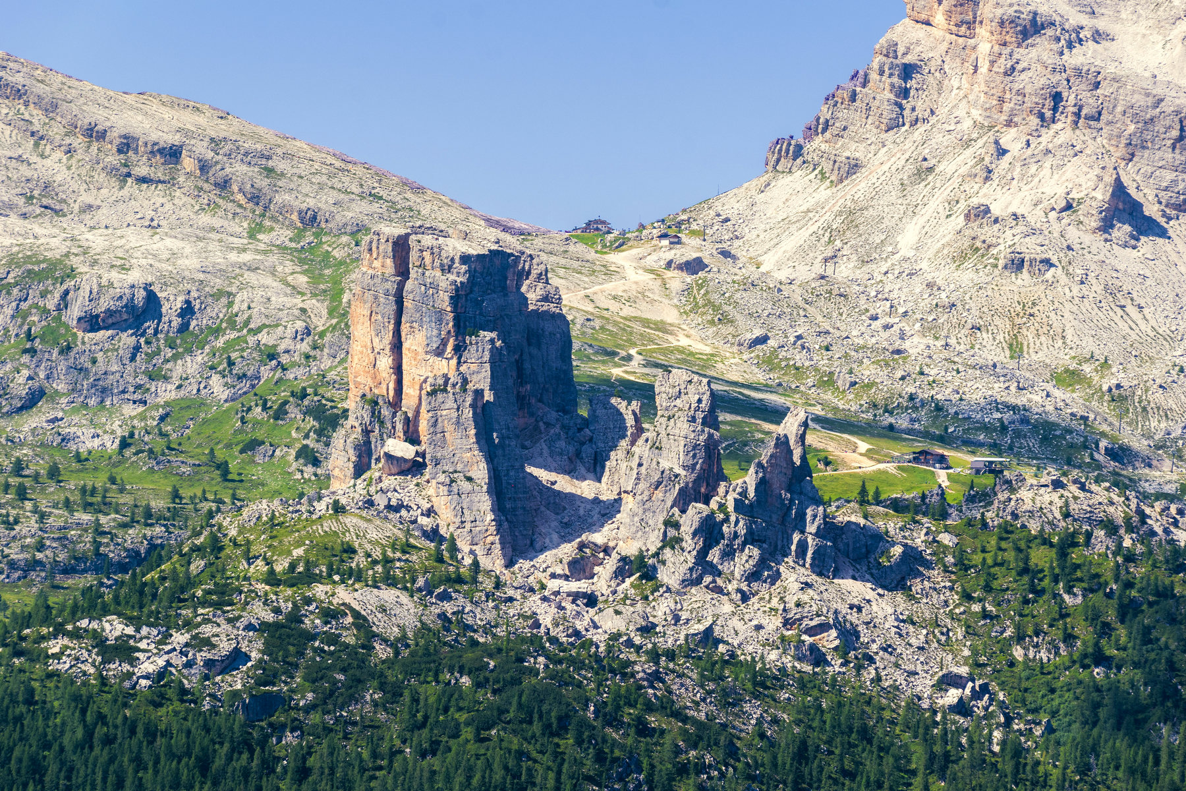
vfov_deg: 5.9
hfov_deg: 8.9
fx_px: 7659
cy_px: 396
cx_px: 593
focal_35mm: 232
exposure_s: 1/160
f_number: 11
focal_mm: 155
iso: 100
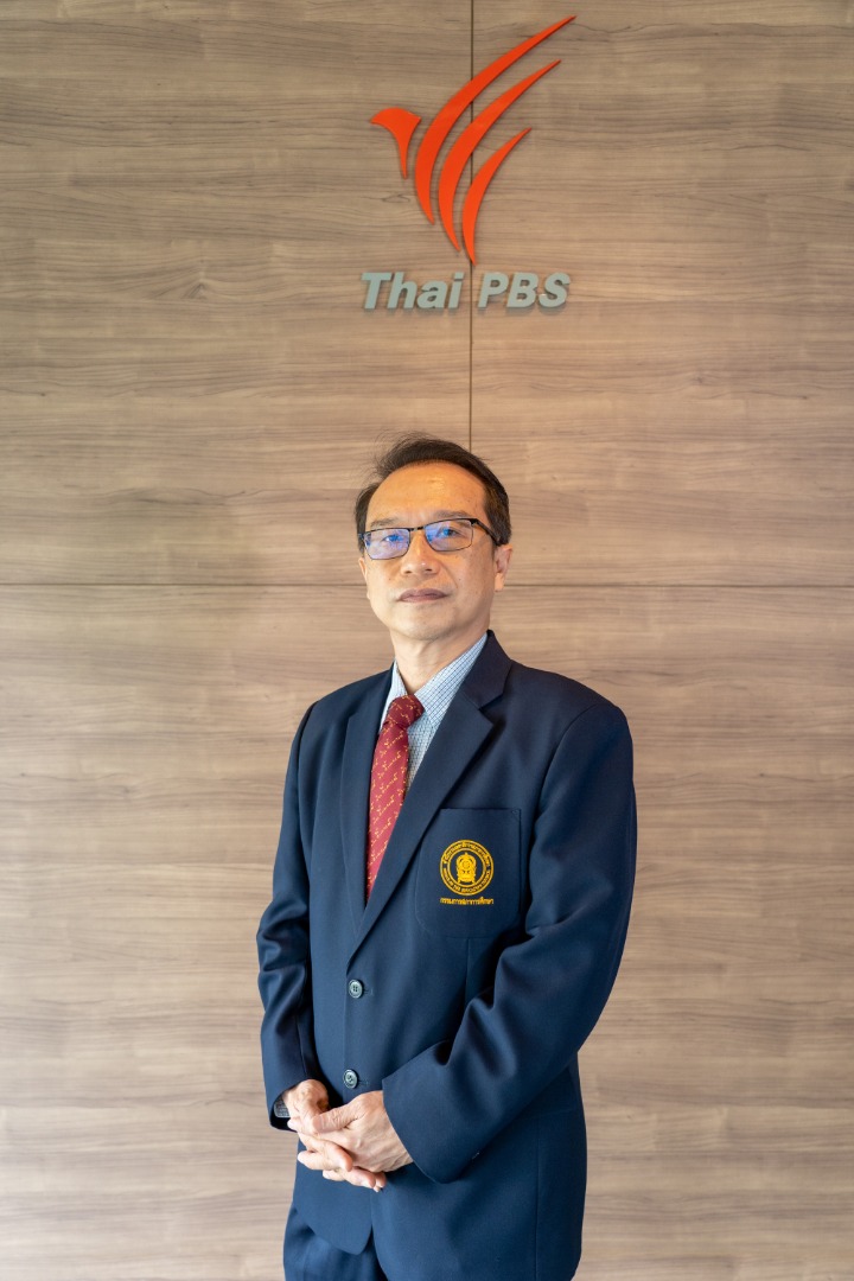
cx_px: 427
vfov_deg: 60.3
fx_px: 1103
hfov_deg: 42.3
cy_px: 640
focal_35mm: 31
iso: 640
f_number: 4
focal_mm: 31
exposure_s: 1/80
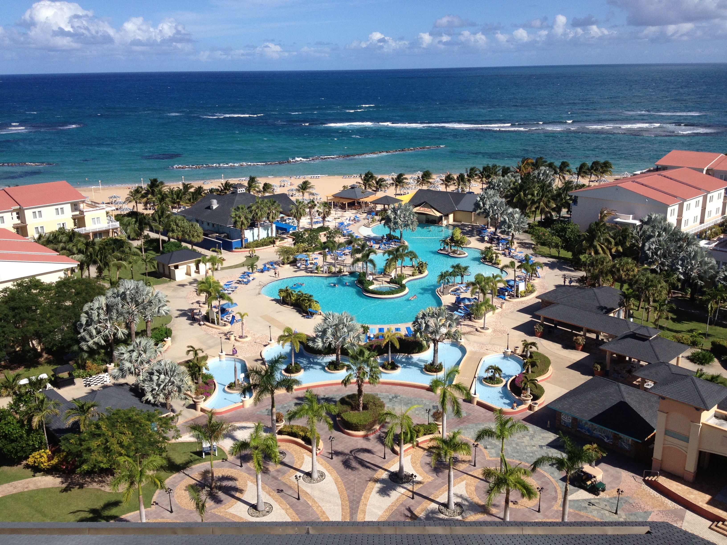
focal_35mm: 35
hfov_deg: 52.6
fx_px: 735
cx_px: 364
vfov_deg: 40.7
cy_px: 272
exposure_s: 1/2404
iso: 50
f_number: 2.4
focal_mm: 4.28
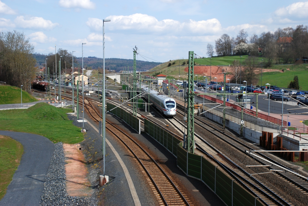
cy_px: 103
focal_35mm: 60
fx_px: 514
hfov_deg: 33.4
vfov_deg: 22.7
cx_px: 154
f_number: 7.1
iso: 250
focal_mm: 40
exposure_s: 1/800
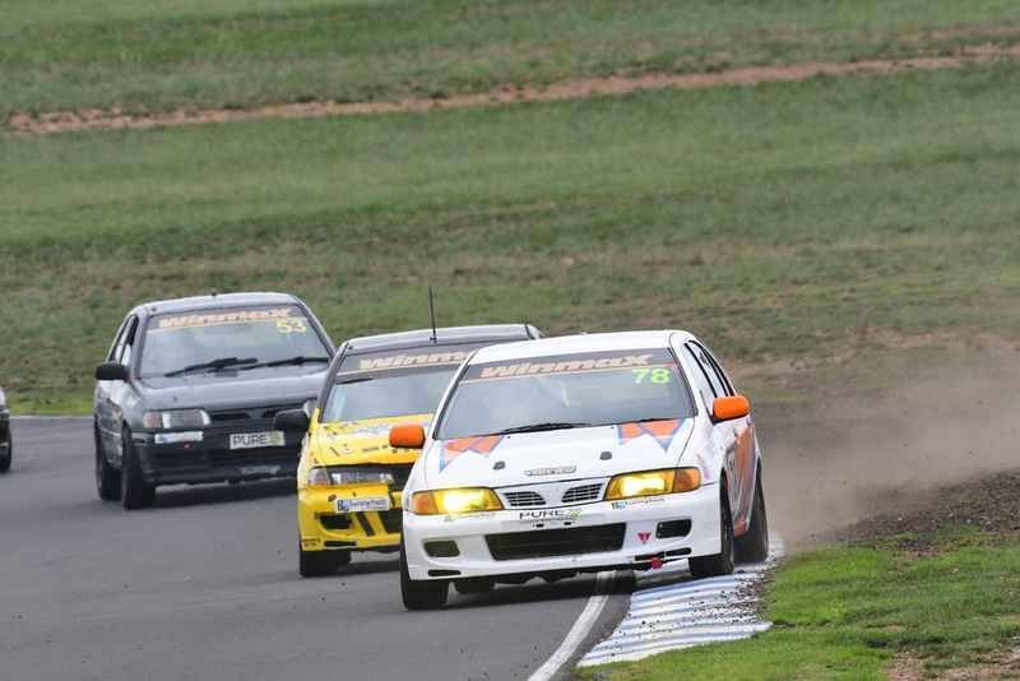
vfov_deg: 1.8
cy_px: 340
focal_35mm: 750
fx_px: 21257
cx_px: 510
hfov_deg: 2.7
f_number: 10
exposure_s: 1/640
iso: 500
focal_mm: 500
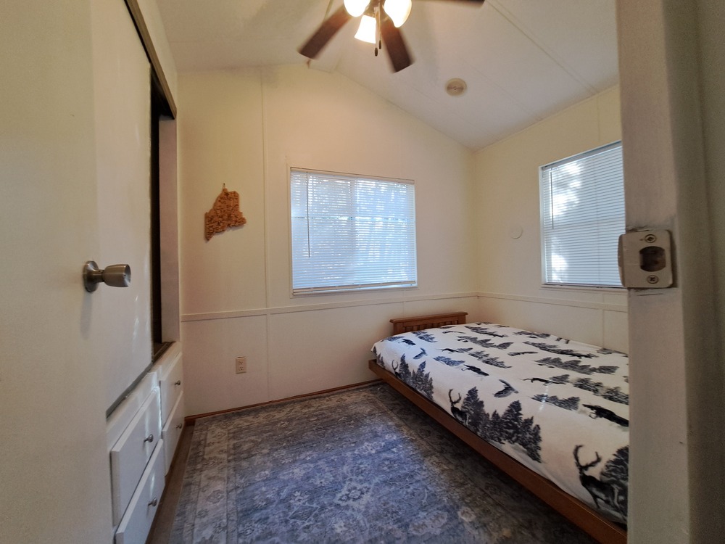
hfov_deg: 106.2
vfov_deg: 89.9
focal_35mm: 13
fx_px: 272
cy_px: 272
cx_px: 362
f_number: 2.2
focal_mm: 1.74
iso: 160
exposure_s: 1/50
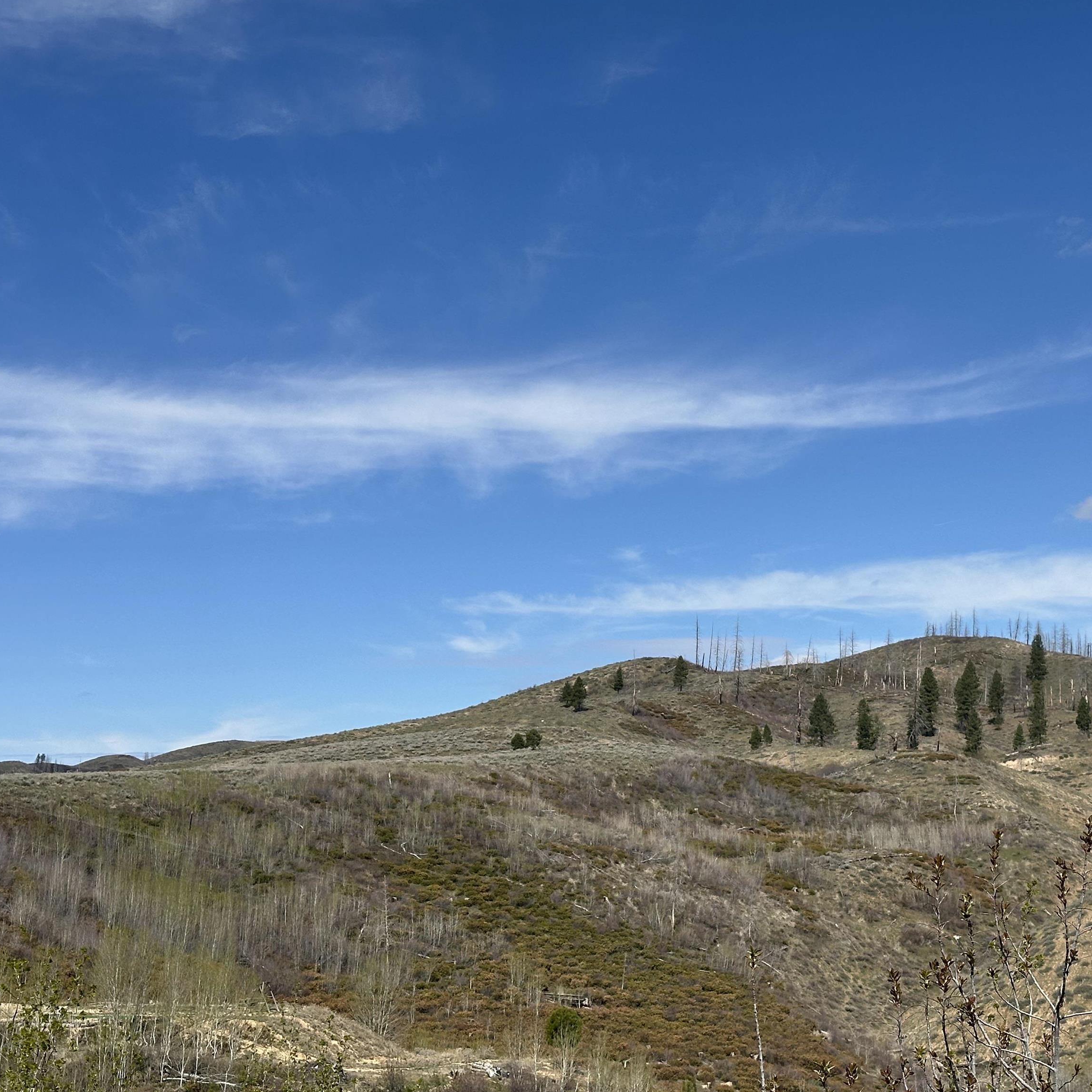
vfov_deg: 30.0
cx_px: 698
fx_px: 2034
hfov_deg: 29.9
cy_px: 545
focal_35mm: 57
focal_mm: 6.86
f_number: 1.78
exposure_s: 1/6211
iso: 64
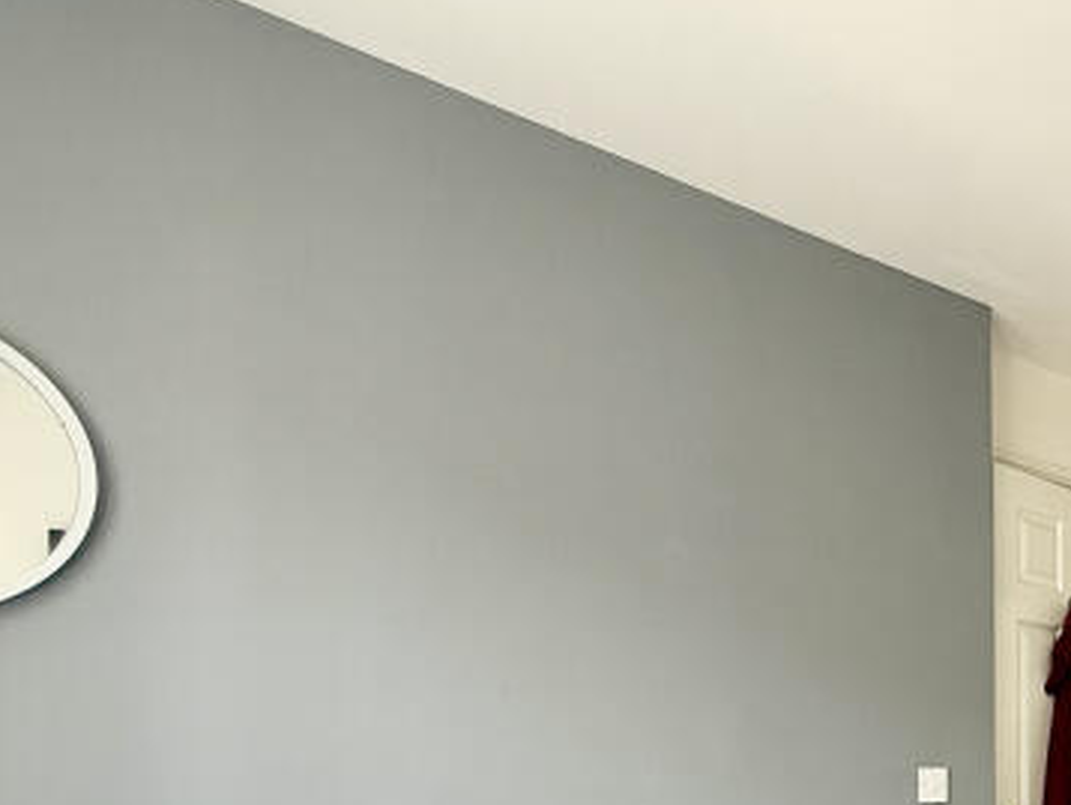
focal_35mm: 40
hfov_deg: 40.4
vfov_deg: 33.1
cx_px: 1095
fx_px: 1238
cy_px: 799
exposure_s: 1/99
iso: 100
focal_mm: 2.22
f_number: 2.2
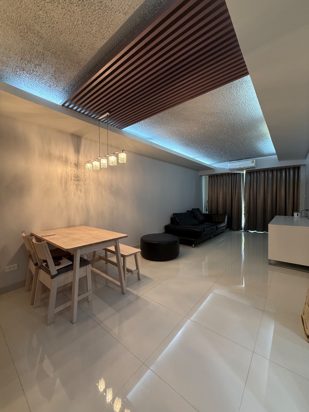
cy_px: 206
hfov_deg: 85.7
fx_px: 167
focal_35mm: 14
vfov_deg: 102.1
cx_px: 154
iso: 320
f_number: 2.2
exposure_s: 1/100
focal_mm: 2.22
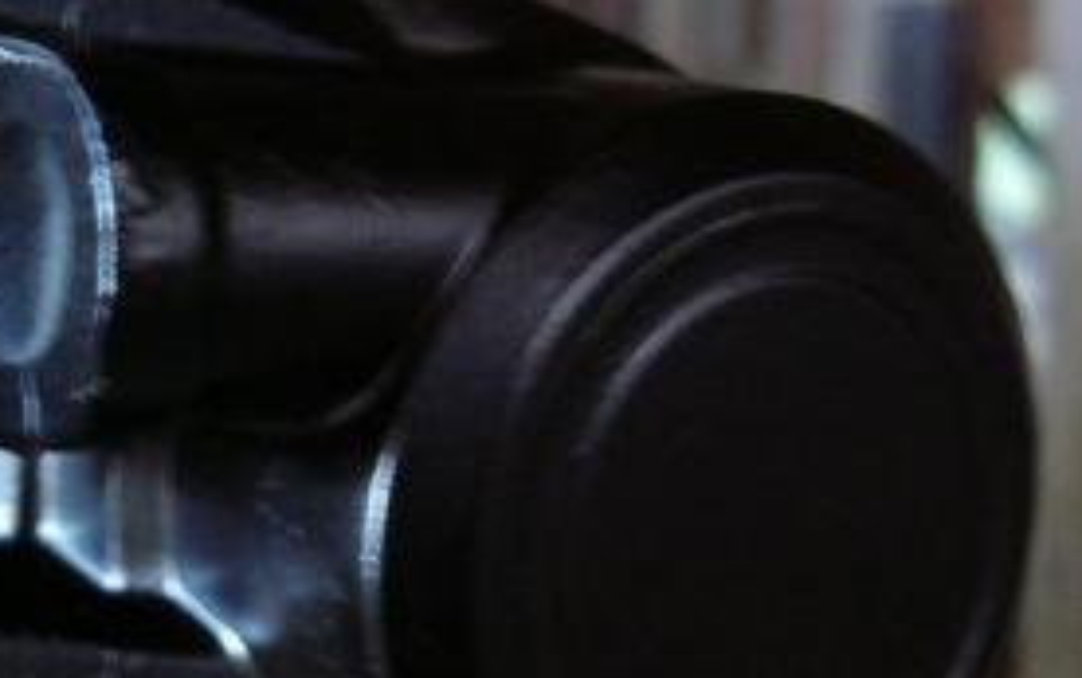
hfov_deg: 24.0
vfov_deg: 15.2
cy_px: 498
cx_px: 412
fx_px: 2538
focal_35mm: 86
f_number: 2.8
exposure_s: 1/8
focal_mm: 5.8
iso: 200
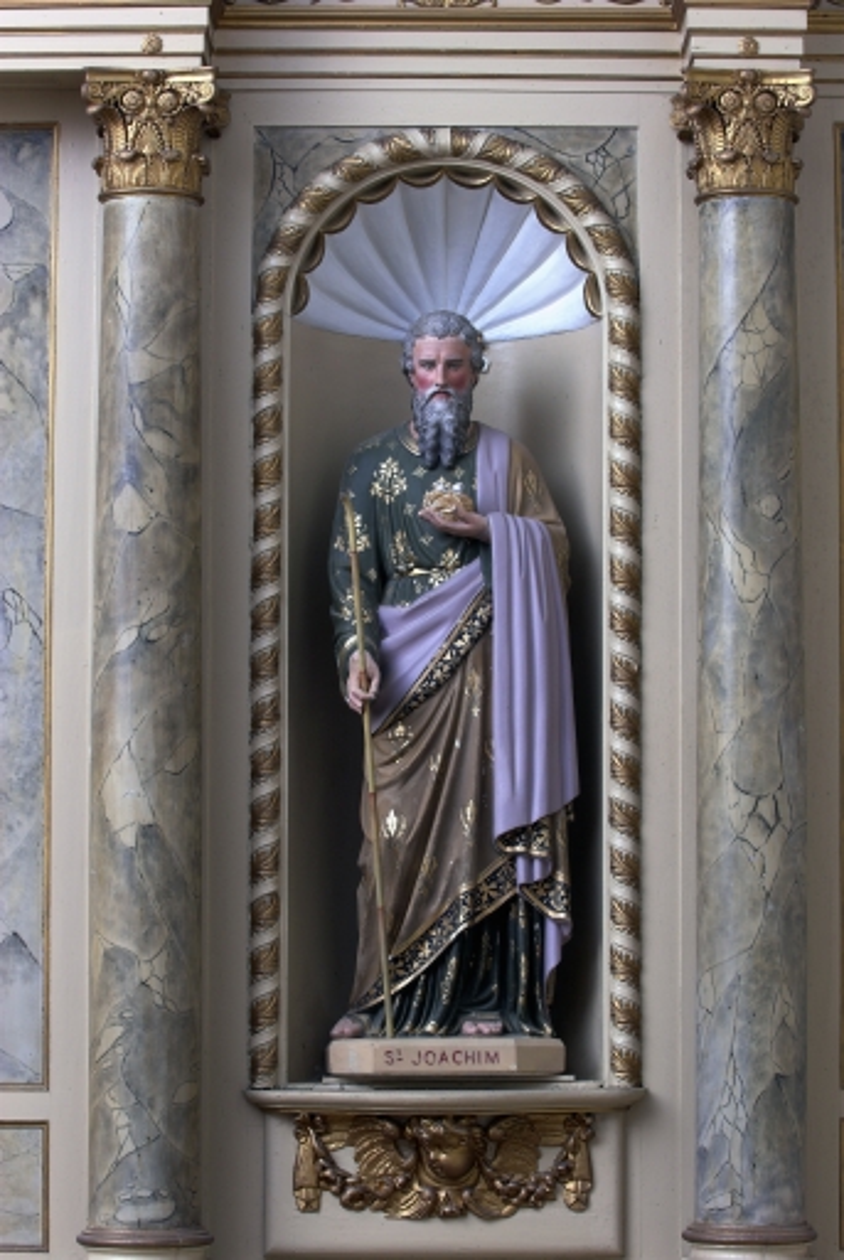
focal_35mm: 105
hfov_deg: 13.1
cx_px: 422
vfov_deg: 19.4
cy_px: 630
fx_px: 3680
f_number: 8
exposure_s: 1/60
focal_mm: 70
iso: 100
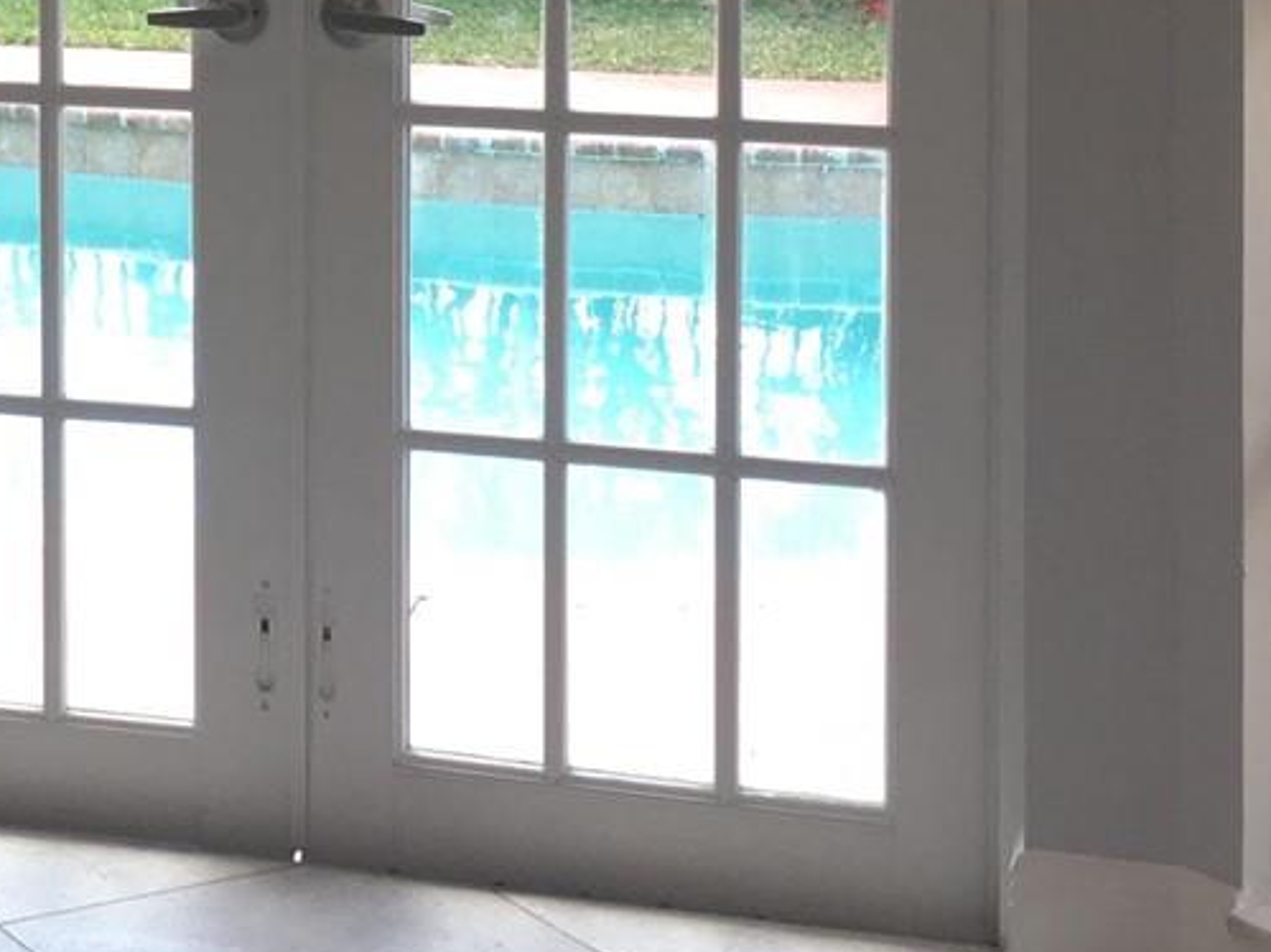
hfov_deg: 20.3
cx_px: -36
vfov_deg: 15.2
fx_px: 3414
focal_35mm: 93
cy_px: -255
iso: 40
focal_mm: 4.15
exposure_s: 1/120
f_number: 2.2
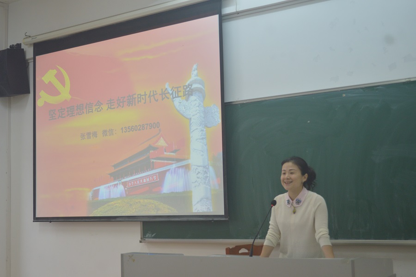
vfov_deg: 26.4
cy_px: 138
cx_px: 208
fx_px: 589
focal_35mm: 51
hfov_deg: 38.9
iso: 400
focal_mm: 34
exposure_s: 1/60
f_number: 5
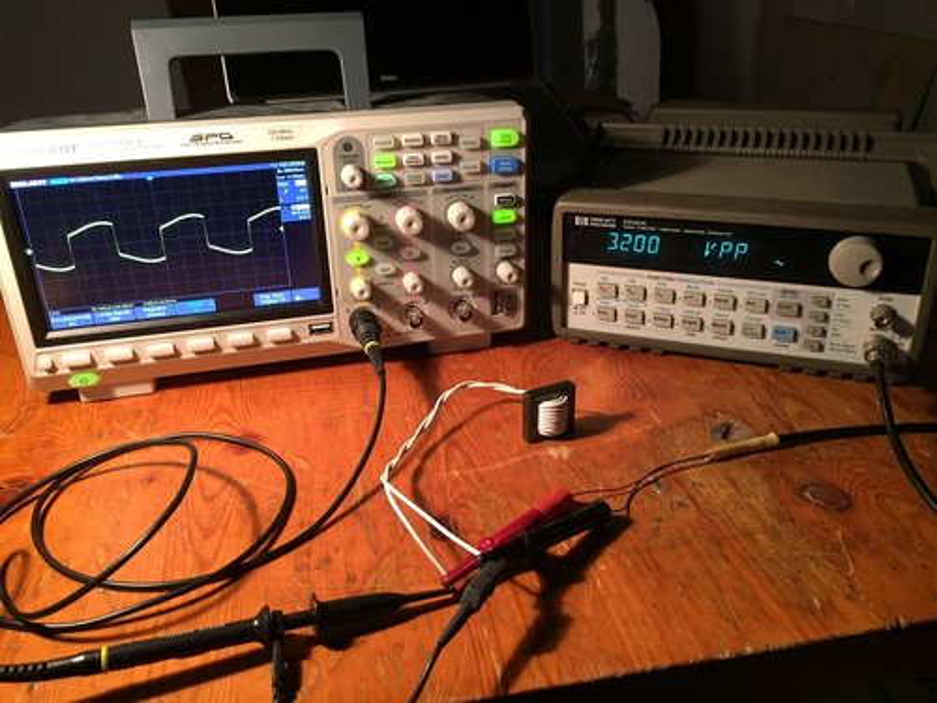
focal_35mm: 29
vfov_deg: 48.2
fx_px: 785
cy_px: 352
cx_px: 468
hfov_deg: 61.7
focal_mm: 4.15
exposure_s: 1/33
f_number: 2.2
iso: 160
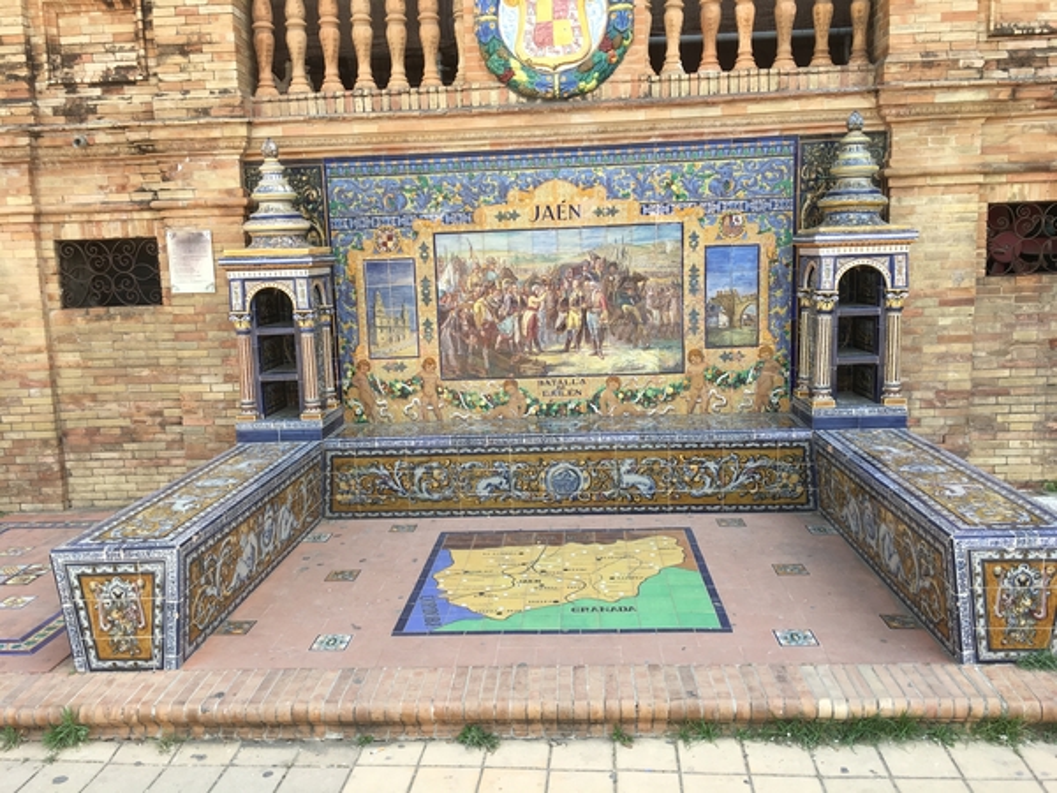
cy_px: 396
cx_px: 528
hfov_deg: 61.7
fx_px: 886
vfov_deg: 48.2
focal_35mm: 29
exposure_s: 1/310
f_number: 2.2
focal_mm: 4.15
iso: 25
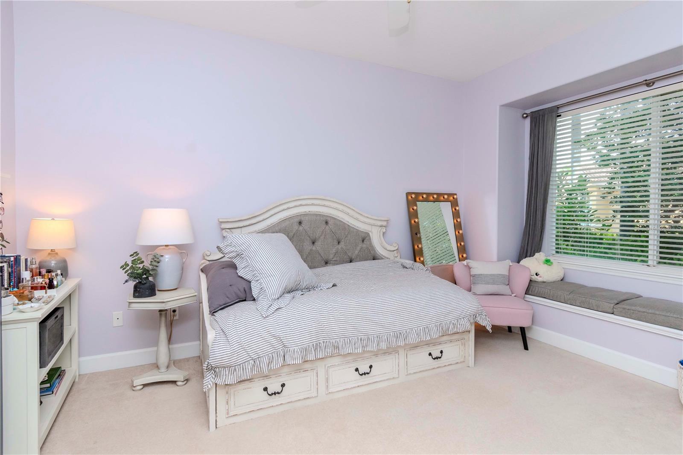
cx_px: 342
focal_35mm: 18
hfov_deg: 90.0
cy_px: 228
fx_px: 341
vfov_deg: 67.4
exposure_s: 1/200
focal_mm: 12
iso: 500
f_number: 8
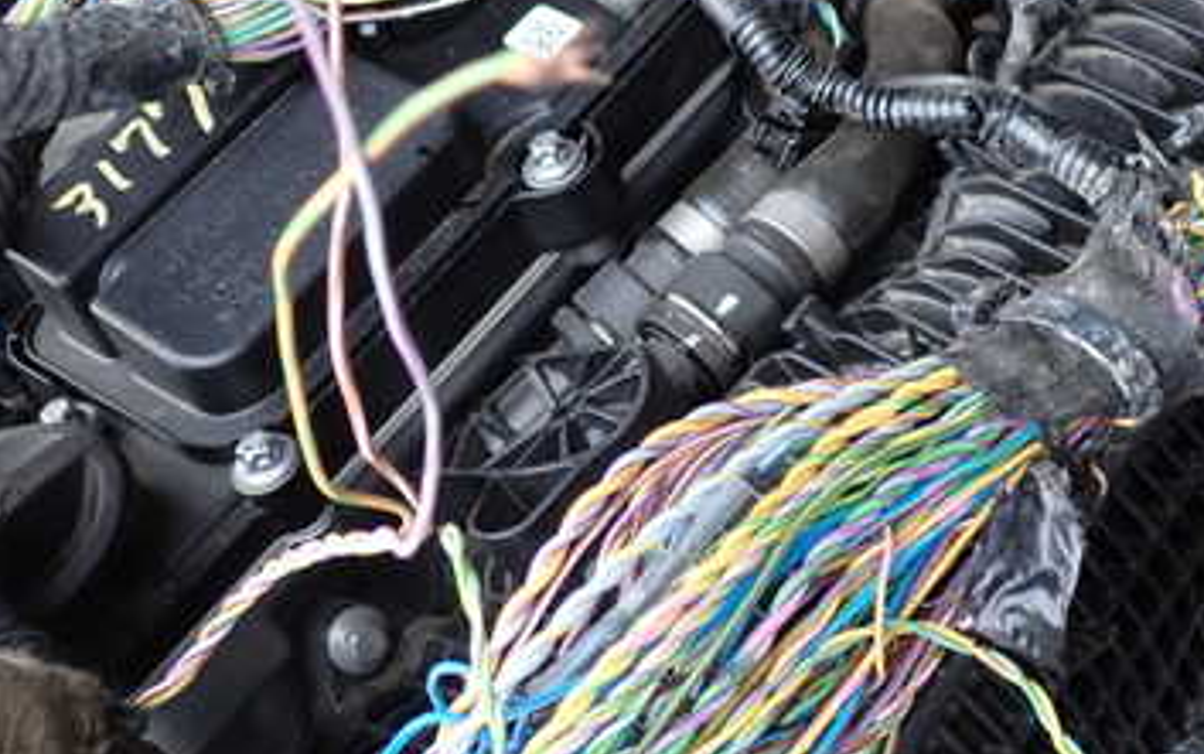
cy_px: 280
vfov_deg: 23.9
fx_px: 1773
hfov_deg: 37.5
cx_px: 631
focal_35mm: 54
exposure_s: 1/60
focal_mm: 5.4
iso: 125
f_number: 2.3
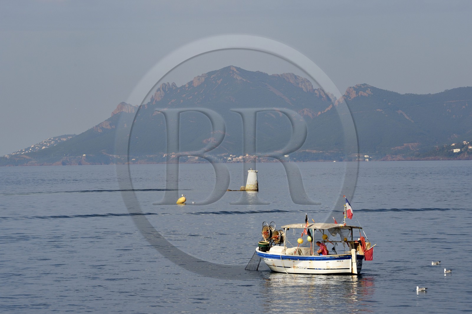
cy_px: 157
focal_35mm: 200
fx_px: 2622
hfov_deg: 10.3
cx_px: 236
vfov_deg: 6.9
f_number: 10
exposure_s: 1/500
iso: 200
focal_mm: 200
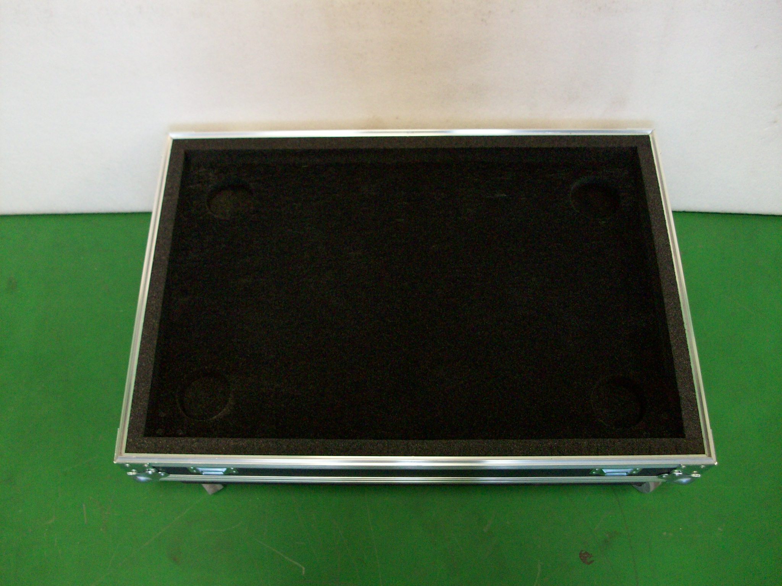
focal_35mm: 34
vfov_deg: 41.8
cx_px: 391
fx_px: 768
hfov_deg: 54.0
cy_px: 293
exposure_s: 1/60
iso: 160
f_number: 2.8
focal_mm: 5.7
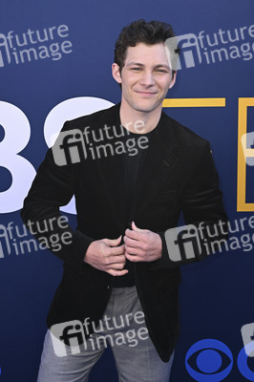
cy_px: 191
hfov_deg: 23.3
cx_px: 127
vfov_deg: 34.5
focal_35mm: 58
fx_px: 615
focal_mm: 58
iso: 320
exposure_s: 1/200
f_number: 6.3
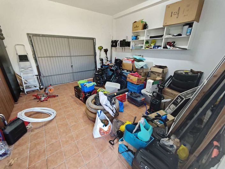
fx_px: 91
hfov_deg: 102.0
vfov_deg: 85.8
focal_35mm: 14
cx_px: 112
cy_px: 84
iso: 800
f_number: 2.2
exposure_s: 1/50
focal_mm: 2.16
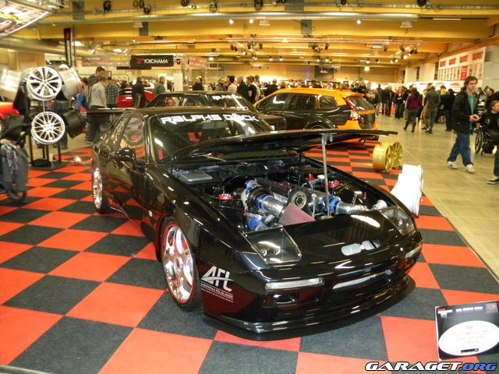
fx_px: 404
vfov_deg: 49.7
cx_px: 250
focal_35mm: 28
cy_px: 187
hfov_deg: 63.4
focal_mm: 5
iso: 669
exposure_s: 1/26
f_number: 3.5
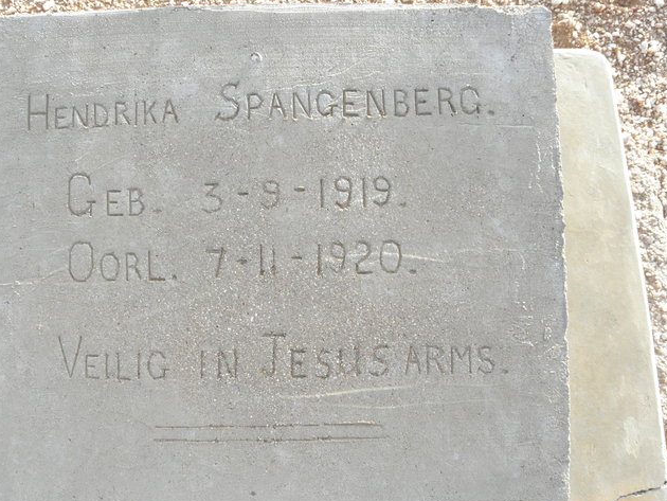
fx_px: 636
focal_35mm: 33
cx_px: 249
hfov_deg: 54.7
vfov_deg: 42.9
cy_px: 274
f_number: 6.3
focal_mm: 4.6
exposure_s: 1/100
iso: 200
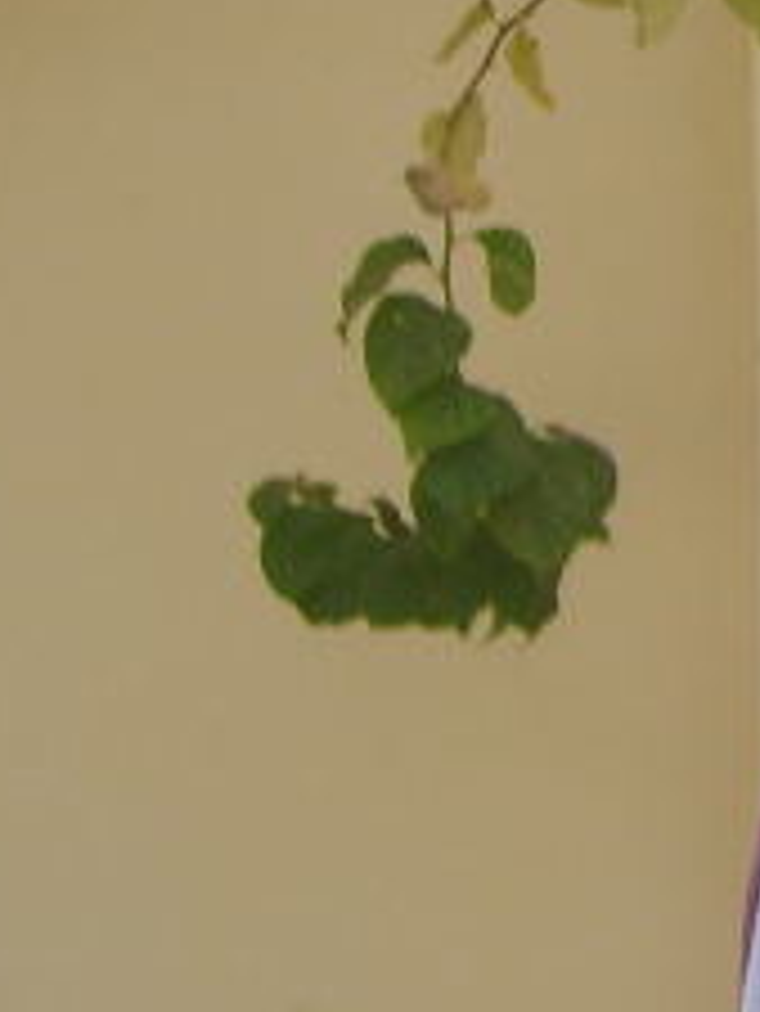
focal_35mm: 159
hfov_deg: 8.3
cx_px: 2024
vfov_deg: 12.3
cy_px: 13
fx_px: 4650
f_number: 2.8
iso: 50
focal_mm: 5.8
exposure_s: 1/350
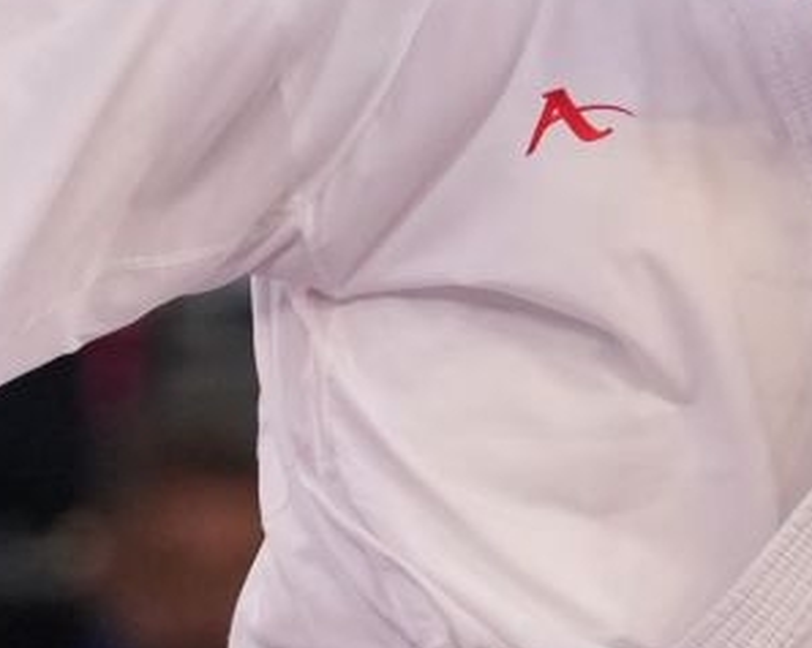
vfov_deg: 0.9
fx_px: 40852
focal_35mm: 1701
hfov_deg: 1.1
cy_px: 335
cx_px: 499
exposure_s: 1/1000
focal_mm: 200
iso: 2000
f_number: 2.8
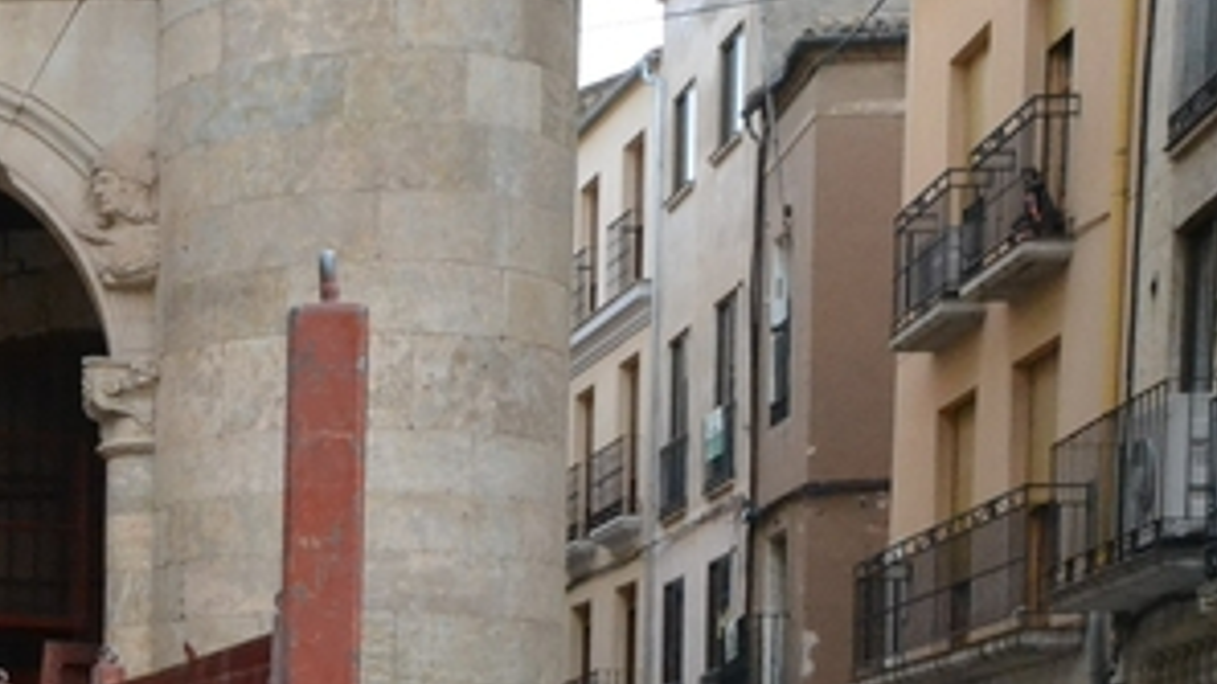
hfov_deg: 20.9
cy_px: 1038
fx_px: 3001
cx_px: -365
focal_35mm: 93
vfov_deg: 12.4
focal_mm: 22
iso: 3200
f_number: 10
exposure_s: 1/400
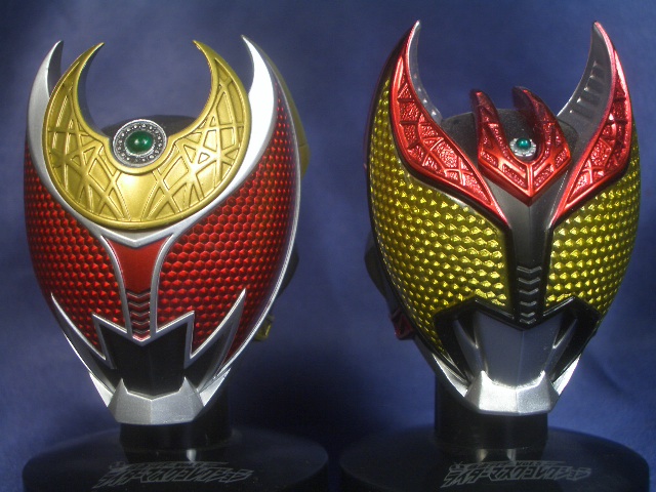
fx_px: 929
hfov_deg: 38.9
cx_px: 328
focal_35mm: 49
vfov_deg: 29.7
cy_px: 246
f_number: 3.1
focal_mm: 8.2
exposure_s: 1/25
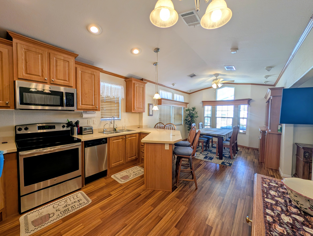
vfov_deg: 94.6
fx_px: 109
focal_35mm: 12
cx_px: 156
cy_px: 118
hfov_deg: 110.5
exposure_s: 1/120
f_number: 1.95
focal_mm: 2.23
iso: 80
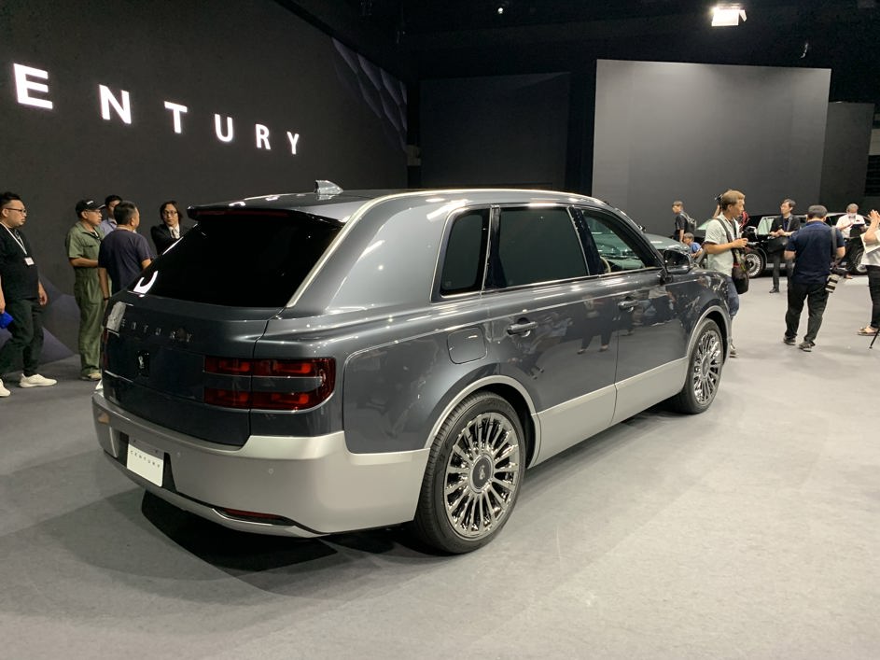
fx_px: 661
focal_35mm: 26
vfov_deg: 53.1
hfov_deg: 67.3
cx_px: 440
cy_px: 330
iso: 250
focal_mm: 4.25
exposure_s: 1/60
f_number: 1.8
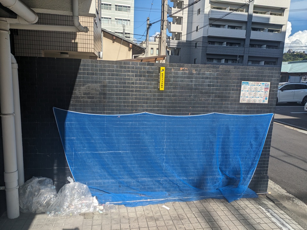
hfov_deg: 69.4
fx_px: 222
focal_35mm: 25
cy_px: 115
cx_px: 154
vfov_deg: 54.9
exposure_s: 1/2732
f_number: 1.89
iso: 47
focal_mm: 5.43
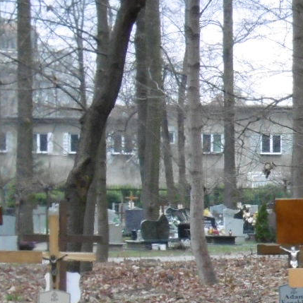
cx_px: 626
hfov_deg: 7.8
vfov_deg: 8.1
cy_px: 341
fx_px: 2129
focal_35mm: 215
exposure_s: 1/60
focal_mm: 9.2
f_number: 4
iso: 250
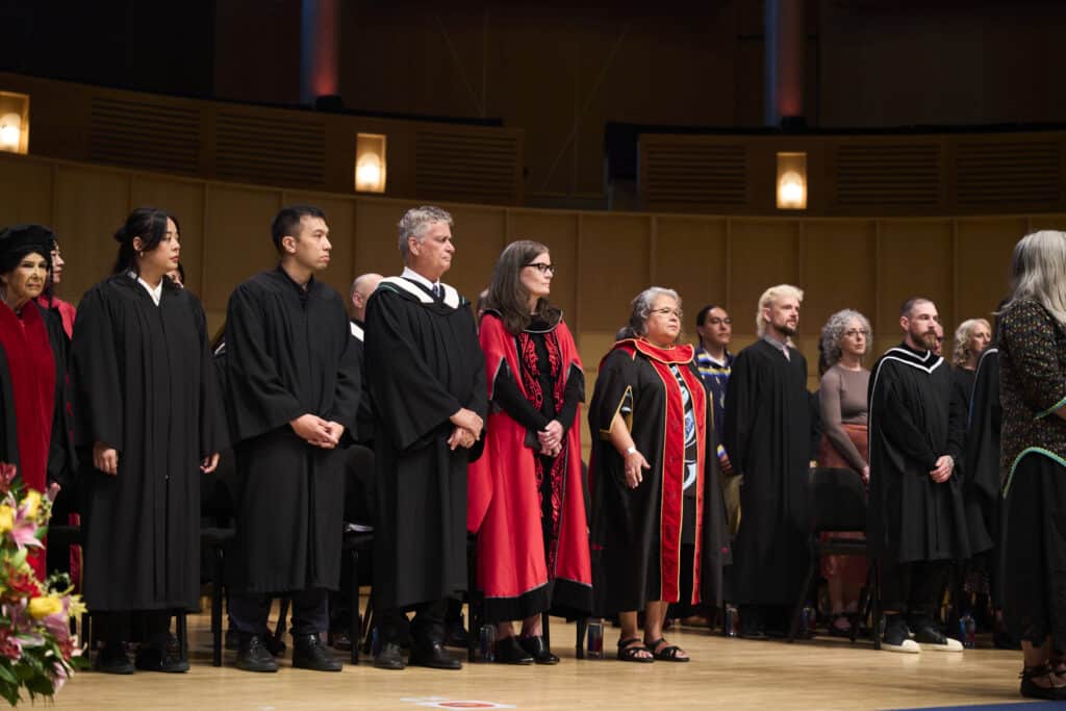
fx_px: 2073
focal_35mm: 70
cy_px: 356
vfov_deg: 19.5
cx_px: 533
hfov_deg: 28.8
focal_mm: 70
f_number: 2.8
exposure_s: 1/80
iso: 640
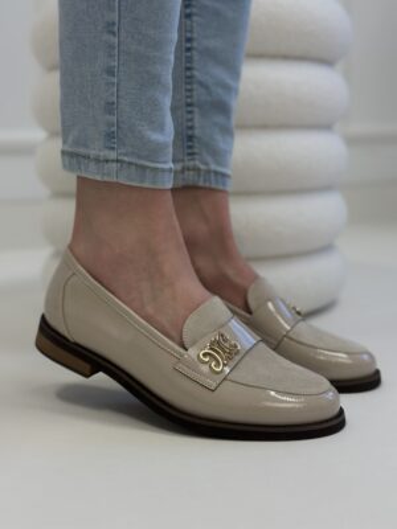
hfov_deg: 30.3
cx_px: 198
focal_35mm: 48
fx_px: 734
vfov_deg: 39.7
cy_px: 264
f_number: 1.78
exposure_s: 1/100
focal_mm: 6.86
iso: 100
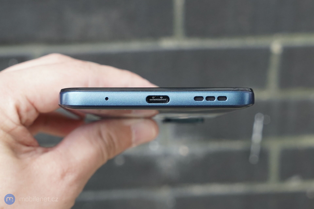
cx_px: 157
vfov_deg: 30.5
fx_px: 384
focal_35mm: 44
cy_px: 104
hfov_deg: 44.5
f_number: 8
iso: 1000
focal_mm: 44
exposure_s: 1/125
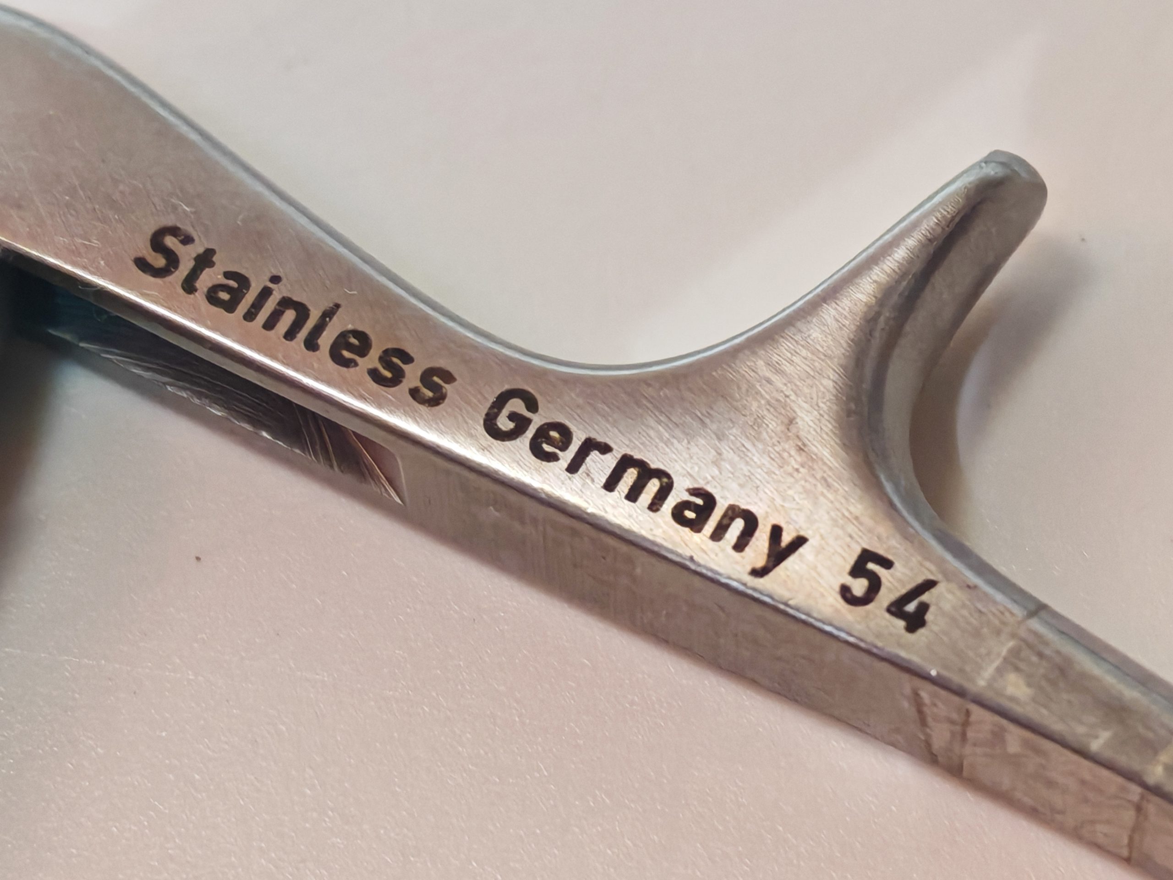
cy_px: 440
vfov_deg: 12.3
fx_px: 4066
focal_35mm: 120
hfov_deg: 16.4
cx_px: 586
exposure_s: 1/50
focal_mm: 6.83
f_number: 2
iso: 320
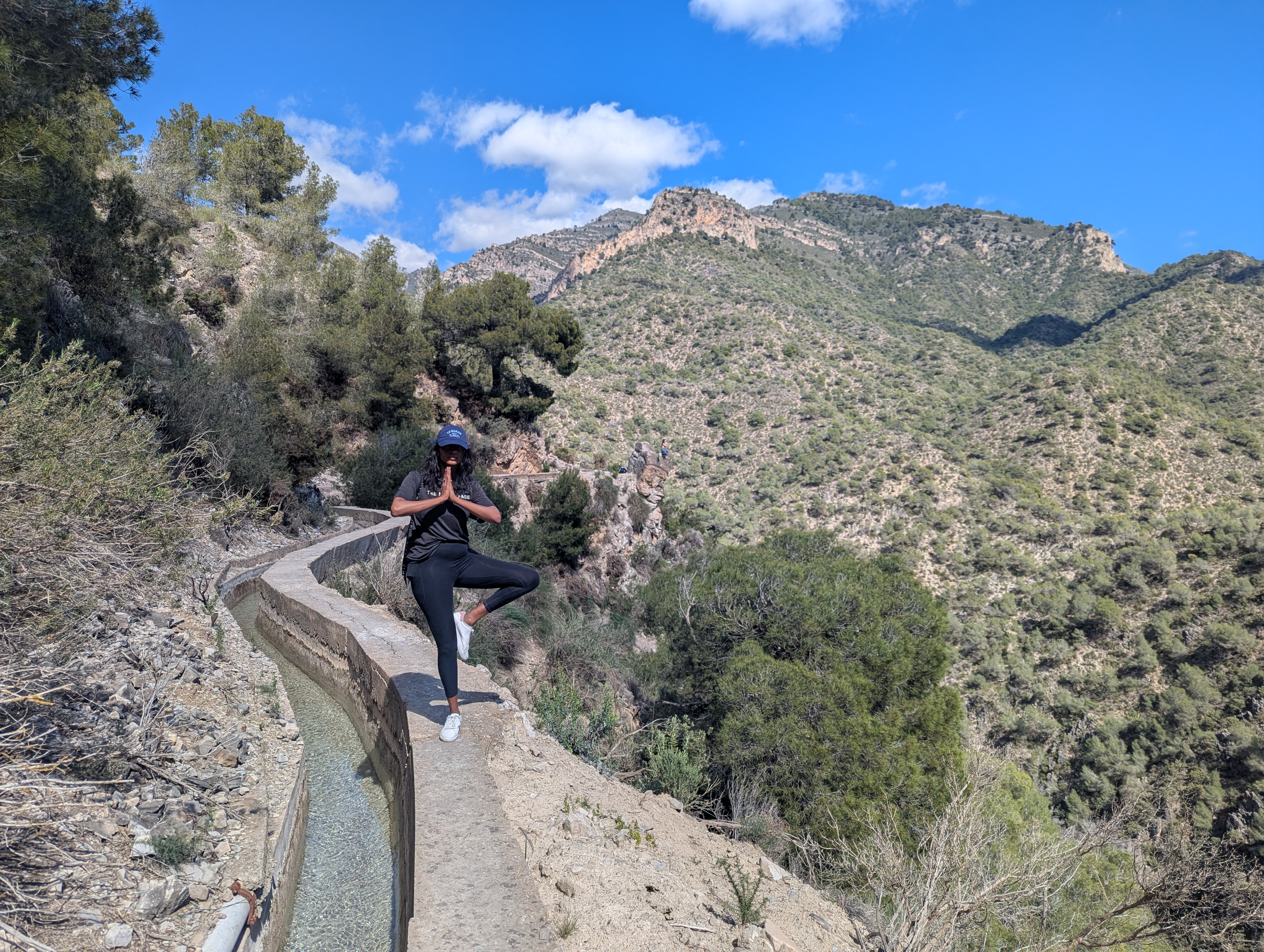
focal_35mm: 24
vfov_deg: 56.9
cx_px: 632
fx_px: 878
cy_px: 476
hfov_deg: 71.5
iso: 43
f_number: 1.85
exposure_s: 1/1618
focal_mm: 6.81
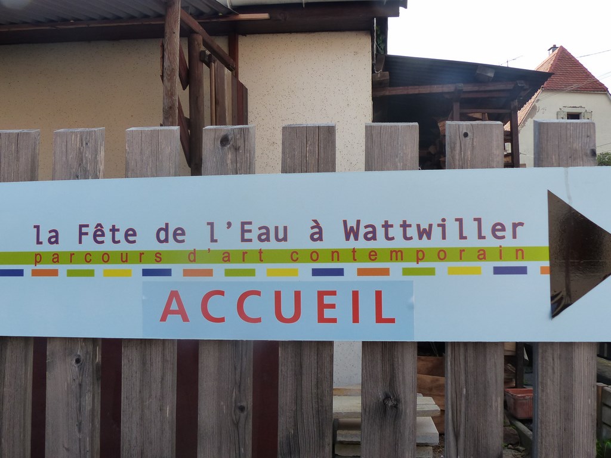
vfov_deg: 45.4
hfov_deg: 58.4
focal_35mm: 31
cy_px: 229
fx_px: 547
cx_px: 306
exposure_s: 1/500
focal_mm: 5.5
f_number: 4
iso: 160
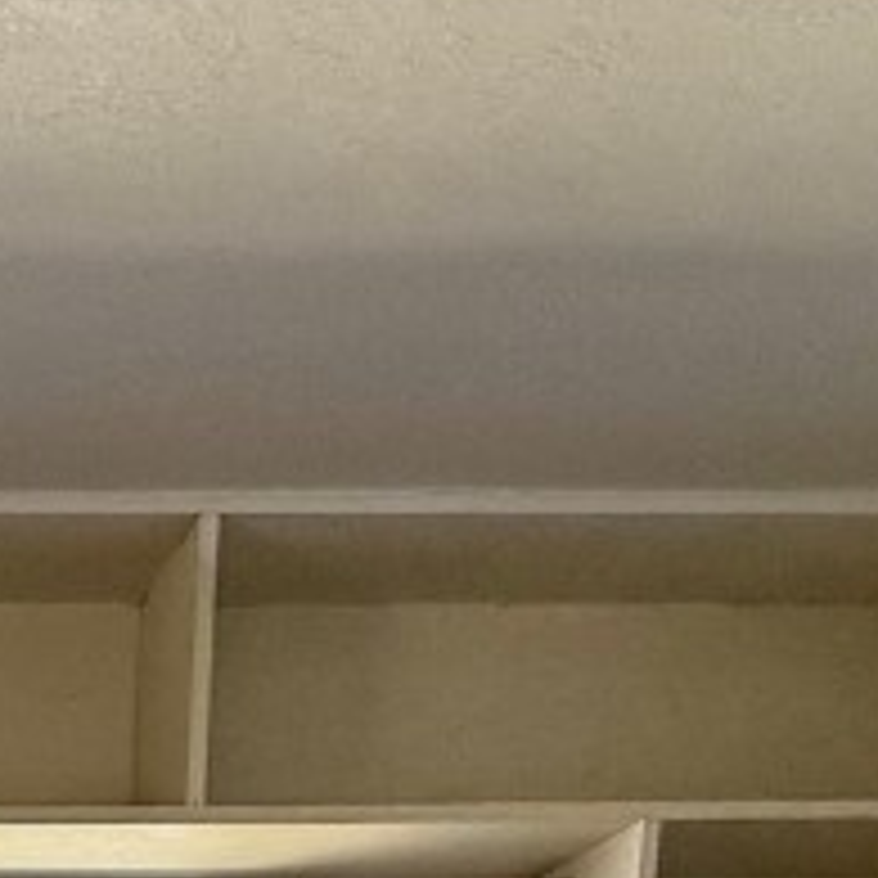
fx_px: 1865
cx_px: -248
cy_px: 1661
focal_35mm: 65
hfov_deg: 23.5
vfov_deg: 18.9
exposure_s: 1/120
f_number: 2.2
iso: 160
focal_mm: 2.22
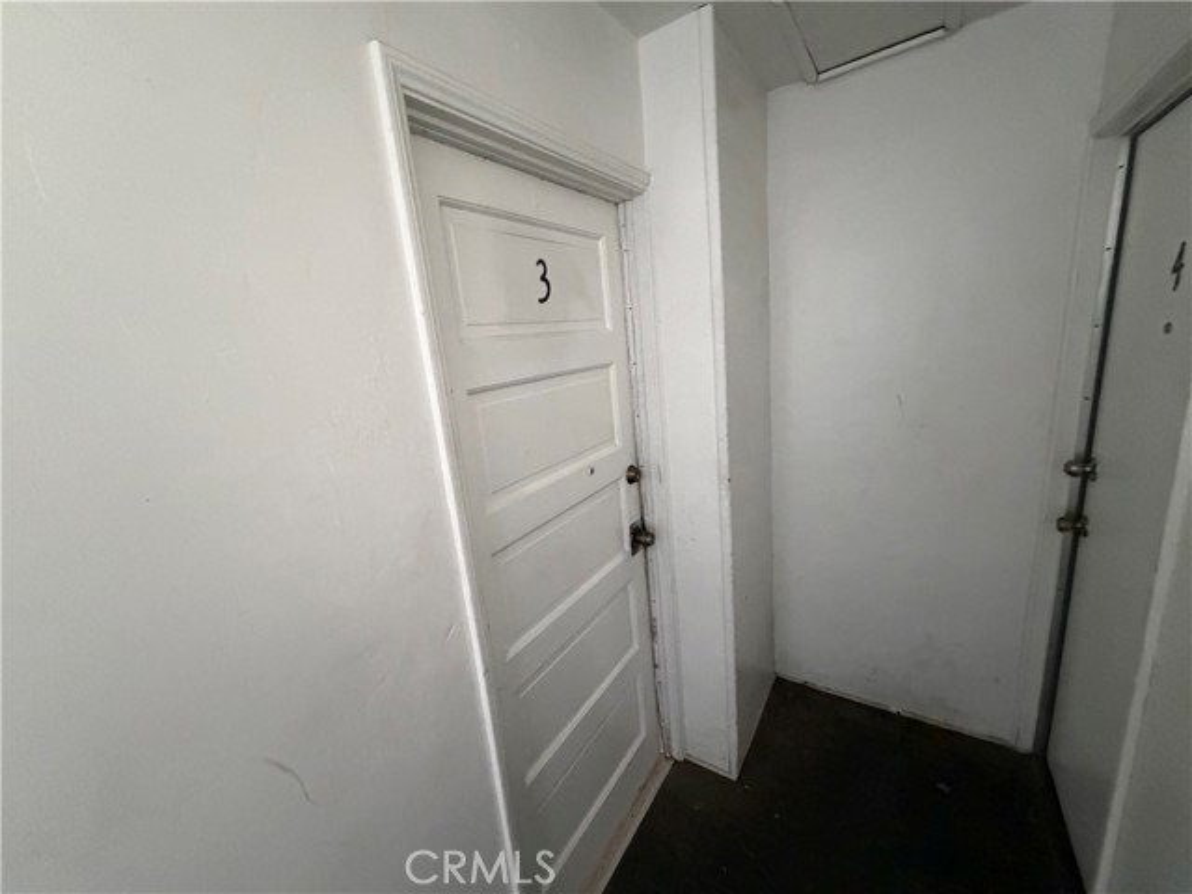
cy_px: 447
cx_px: 596
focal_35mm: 14
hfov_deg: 102.1
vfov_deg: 85.7
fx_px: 482
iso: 1250
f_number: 2.2
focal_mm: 2.22
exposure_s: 1/60
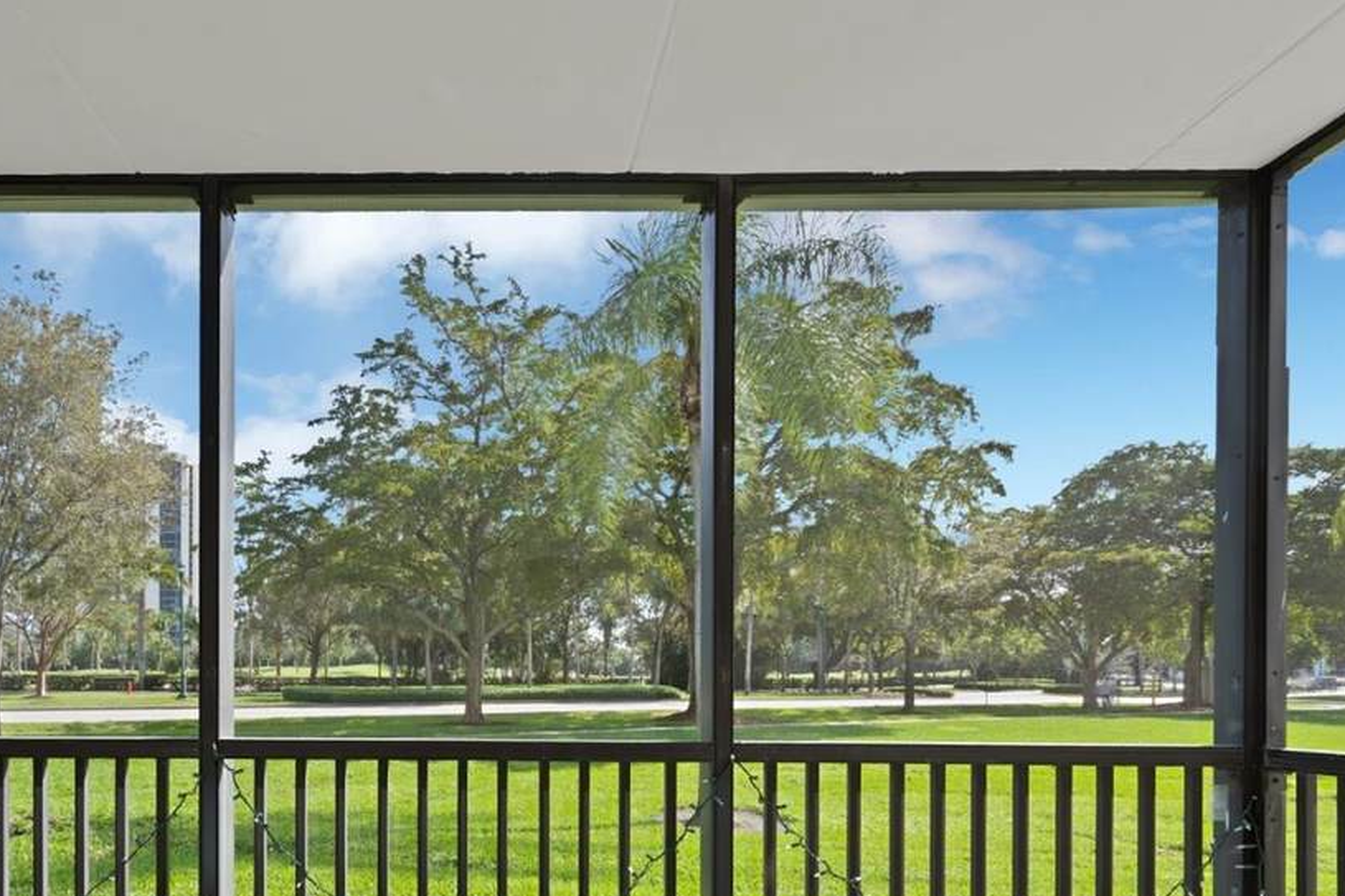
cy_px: 674
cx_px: 465
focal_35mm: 22
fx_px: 822
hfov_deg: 76.5
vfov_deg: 54.5
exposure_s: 1/20
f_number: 10
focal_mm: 14
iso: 100
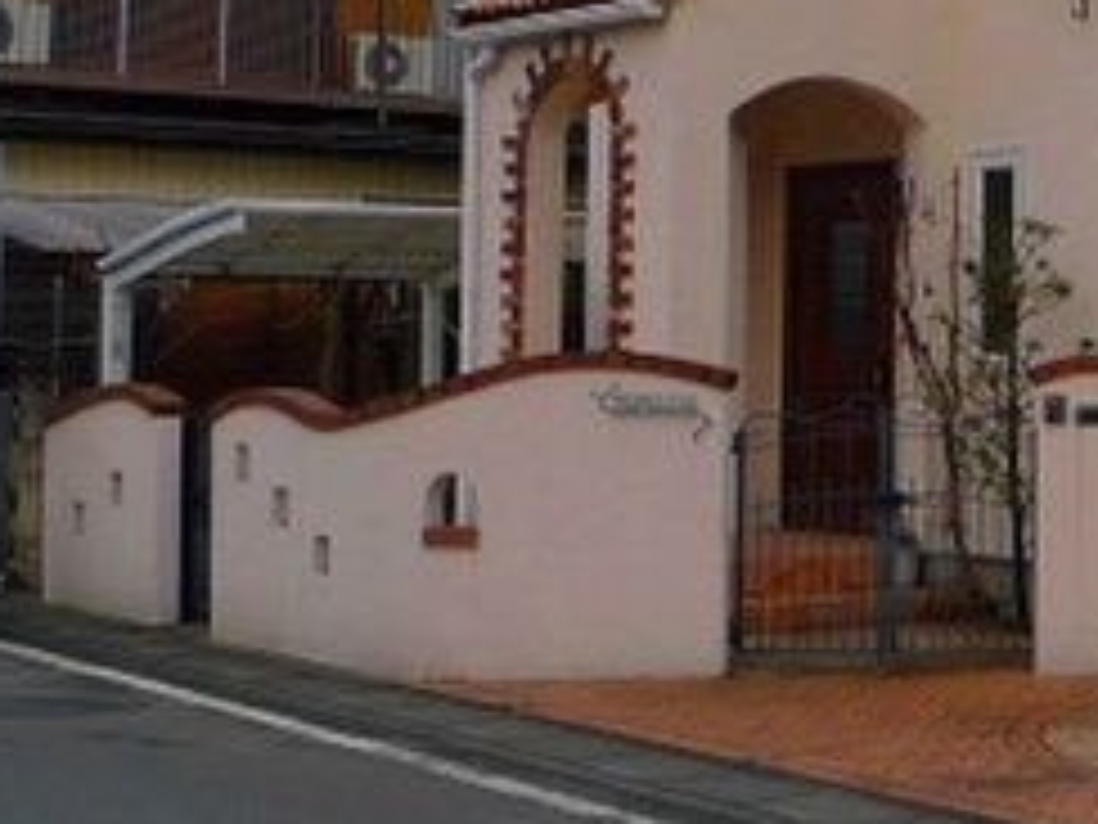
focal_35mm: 109
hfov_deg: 16.9
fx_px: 3457
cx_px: 1480
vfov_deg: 13.6
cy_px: 245
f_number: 3.2
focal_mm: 5.1
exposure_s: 1/400
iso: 80
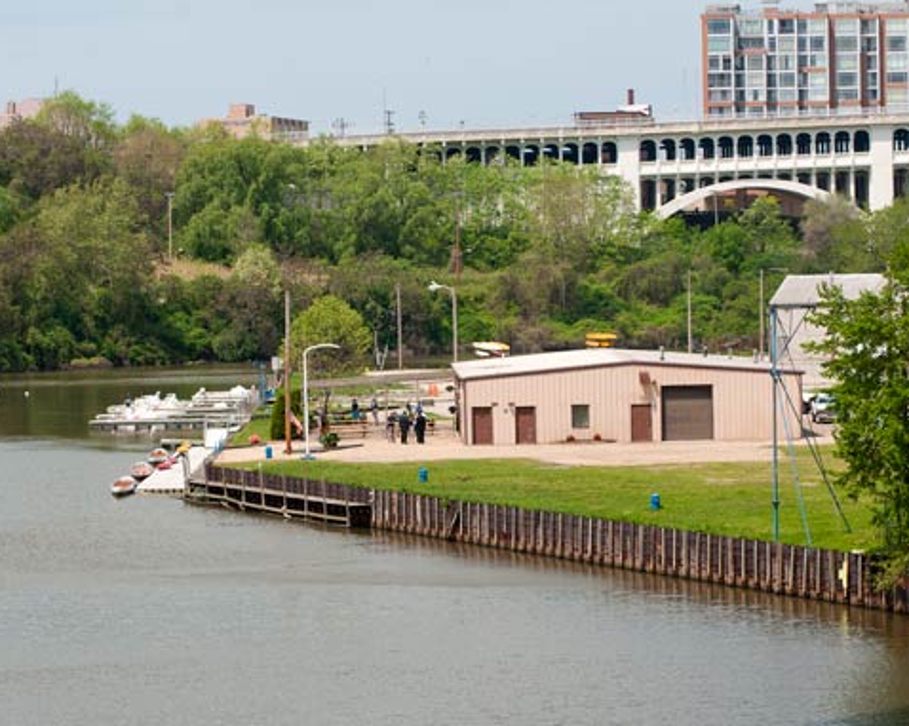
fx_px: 4679
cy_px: 362
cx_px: 513
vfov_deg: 8.9
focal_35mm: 174
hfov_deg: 11.1
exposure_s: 1/400
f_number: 1.6
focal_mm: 102
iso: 200
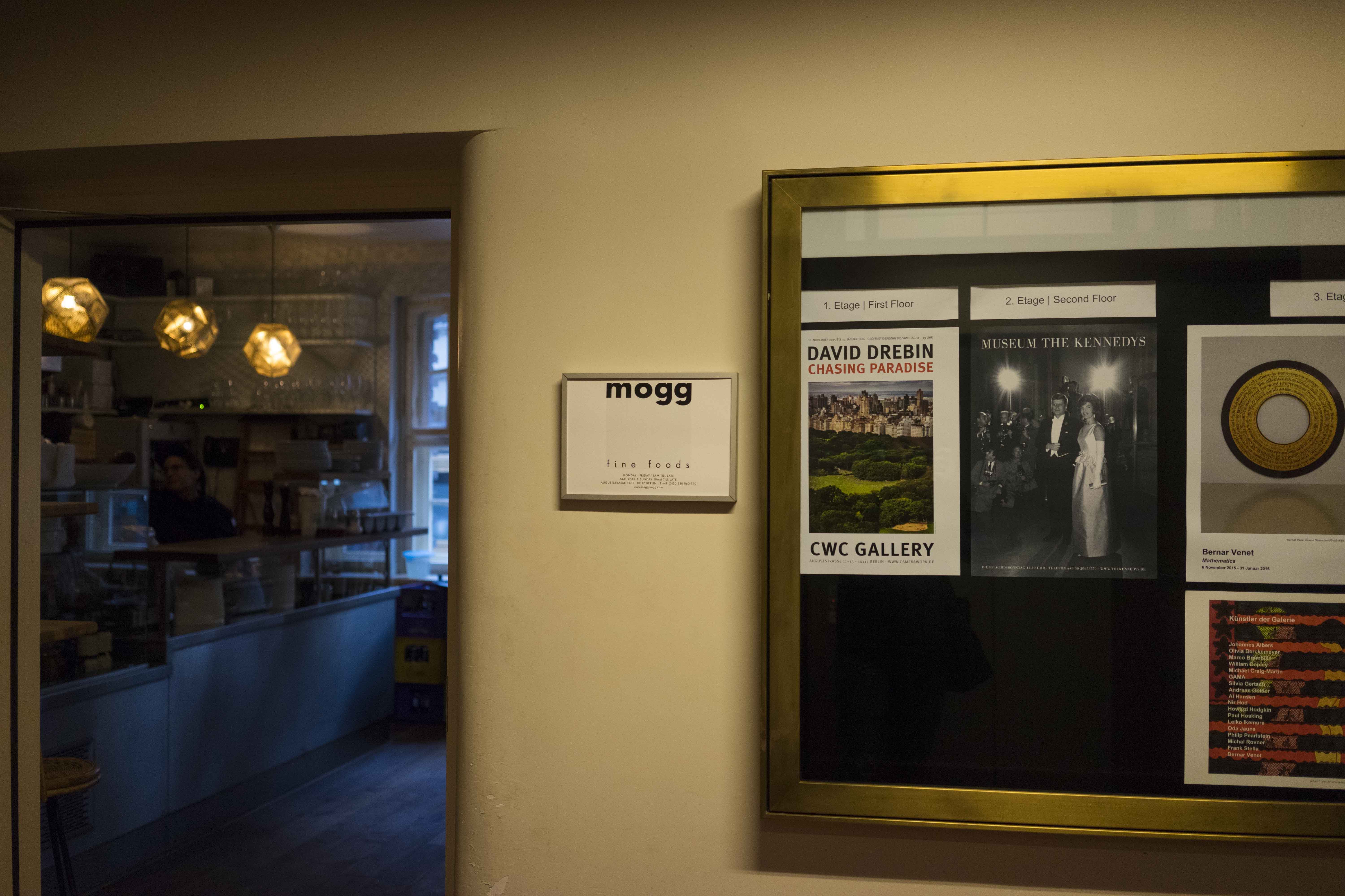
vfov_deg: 37.9
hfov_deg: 54.4
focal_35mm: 35
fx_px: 1308
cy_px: 448
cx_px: 672
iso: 2000
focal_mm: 35
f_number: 2.8
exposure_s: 1/160
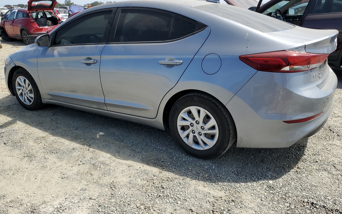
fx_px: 261
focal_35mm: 28
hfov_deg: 66.5
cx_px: 171
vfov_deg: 44.5
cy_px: 100
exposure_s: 1/2500
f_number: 1.5
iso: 50
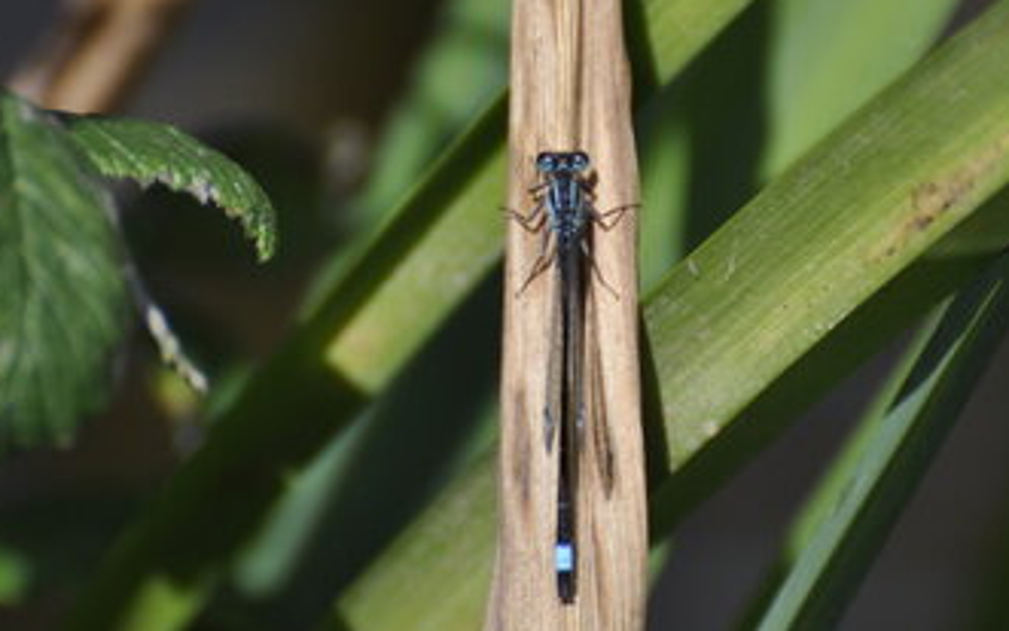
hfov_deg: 2.8
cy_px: 213
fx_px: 20380
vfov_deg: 1.8
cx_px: 552
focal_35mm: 741
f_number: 5.6
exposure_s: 1/800
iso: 200
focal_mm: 300
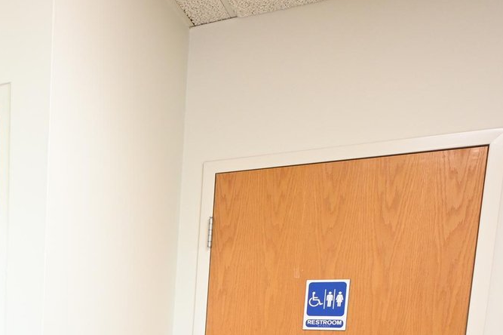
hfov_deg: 37.6
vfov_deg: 26.0
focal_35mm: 46
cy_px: 403
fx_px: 642
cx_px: -13
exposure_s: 1/15
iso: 500
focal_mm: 12
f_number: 5.6
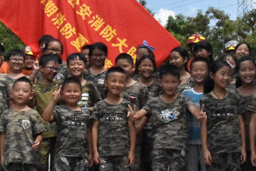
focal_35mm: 55
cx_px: 133
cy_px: 76
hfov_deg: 36.2
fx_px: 391
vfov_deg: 24.6
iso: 25600
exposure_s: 1/5000
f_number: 22
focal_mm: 18
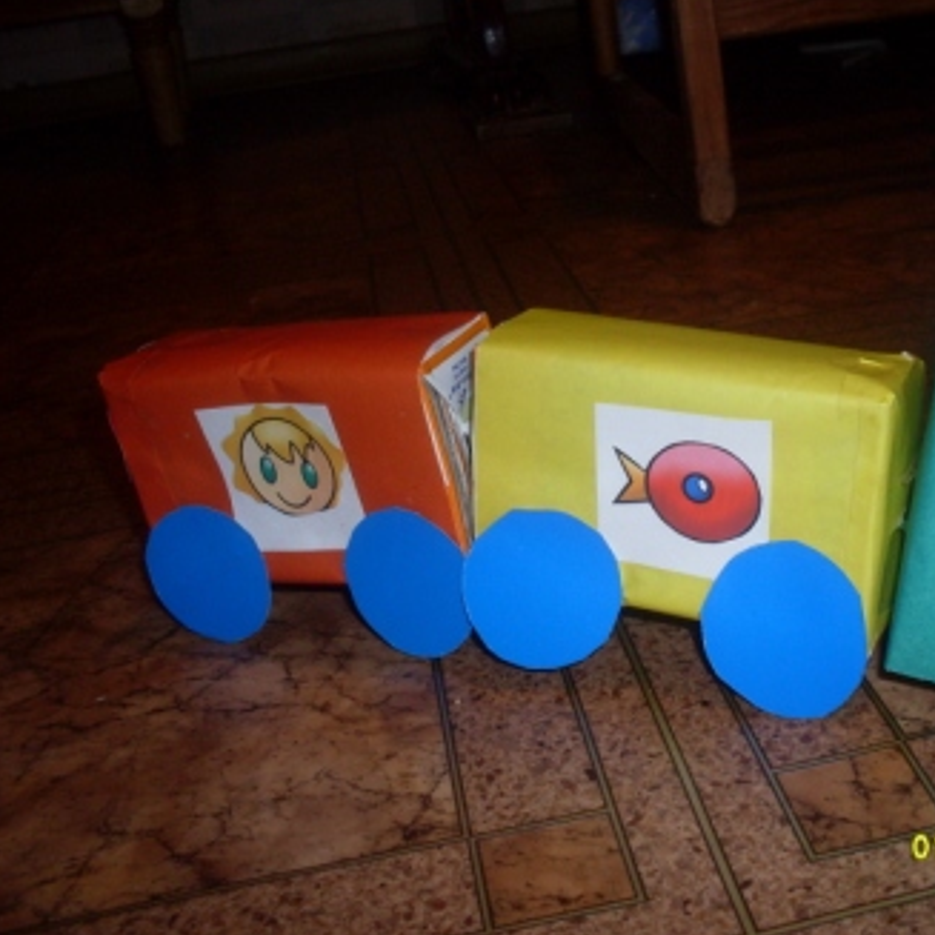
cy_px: 460
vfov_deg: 36.8
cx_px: 632
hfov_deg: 36.4
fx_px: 1406
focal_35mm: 46
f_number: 2.8
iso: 100
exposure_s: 1/45
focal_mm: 6.3
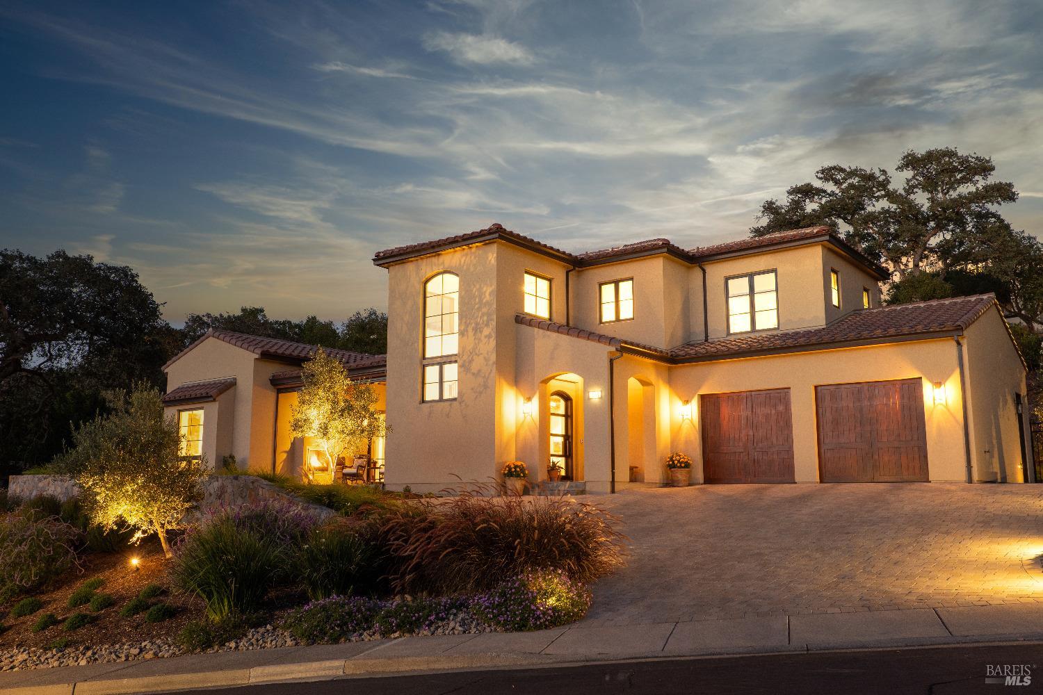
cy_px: 348
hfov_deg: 60.3
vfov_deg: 42.3
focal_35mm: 31
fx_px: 898
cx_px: 522
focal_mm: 31
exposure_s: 4
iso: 800
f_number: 10
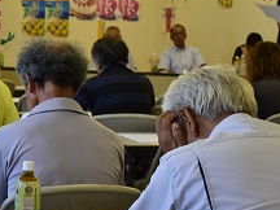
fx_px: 1087
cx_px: 0
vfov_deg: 11.0
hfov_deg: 14.4
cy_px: 75
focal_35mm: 134
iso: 400
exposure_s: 1/125
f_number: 5.6
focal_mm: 31
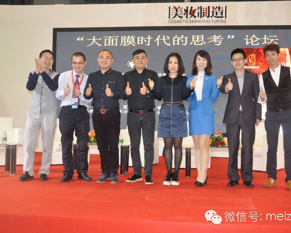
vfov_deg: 39.2
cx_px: 175
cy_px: 117
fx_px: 327
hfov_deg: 47.6
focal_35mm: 38
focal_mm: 22
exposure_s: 1/100
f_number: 5.6
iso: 2500
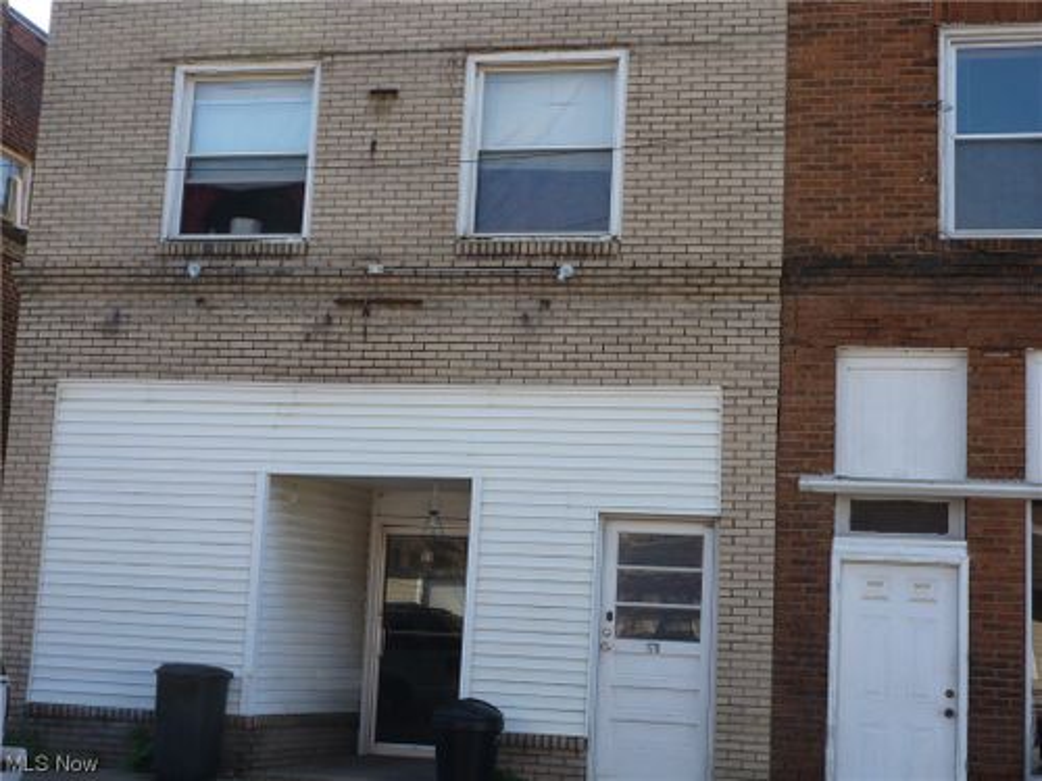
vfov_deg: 29.7
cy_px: 390
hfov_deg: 38.9
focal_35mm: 49
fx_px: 1475
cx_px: 521
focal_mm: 8.7
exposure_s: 1/200
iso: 100
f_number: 4.1
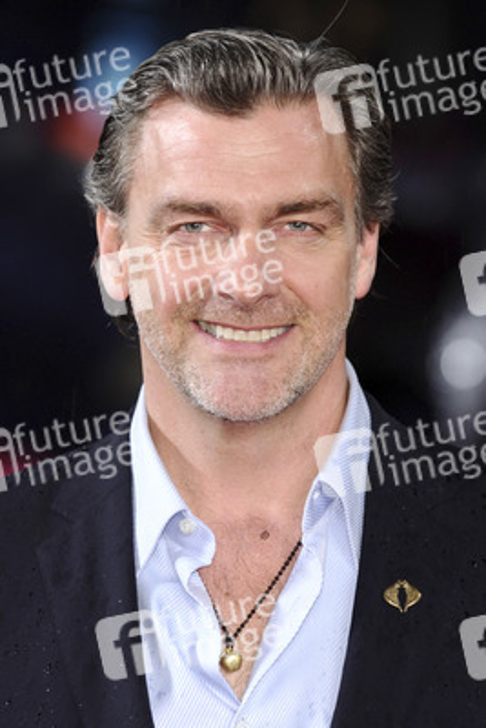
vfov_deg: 8.9
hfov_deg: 5.9
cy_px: 364
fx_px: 4704
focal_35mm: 232
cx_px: 243
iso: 320
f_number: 4
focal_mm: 155
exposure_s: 1/250
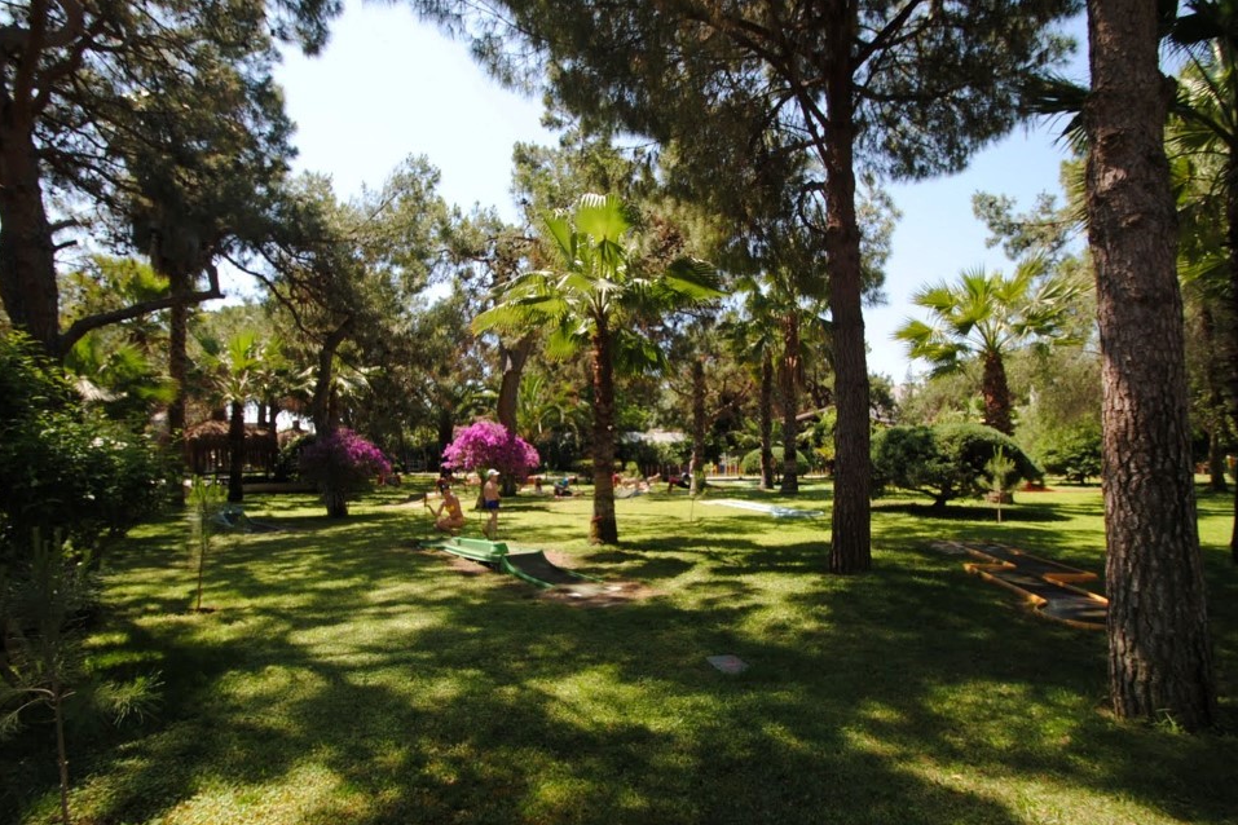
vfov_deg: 67.3
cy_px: 433
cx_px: 635
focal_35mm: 18
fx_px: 619
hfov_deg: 90.0
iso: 100
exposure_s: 1/200
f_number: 5.6
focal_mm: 10
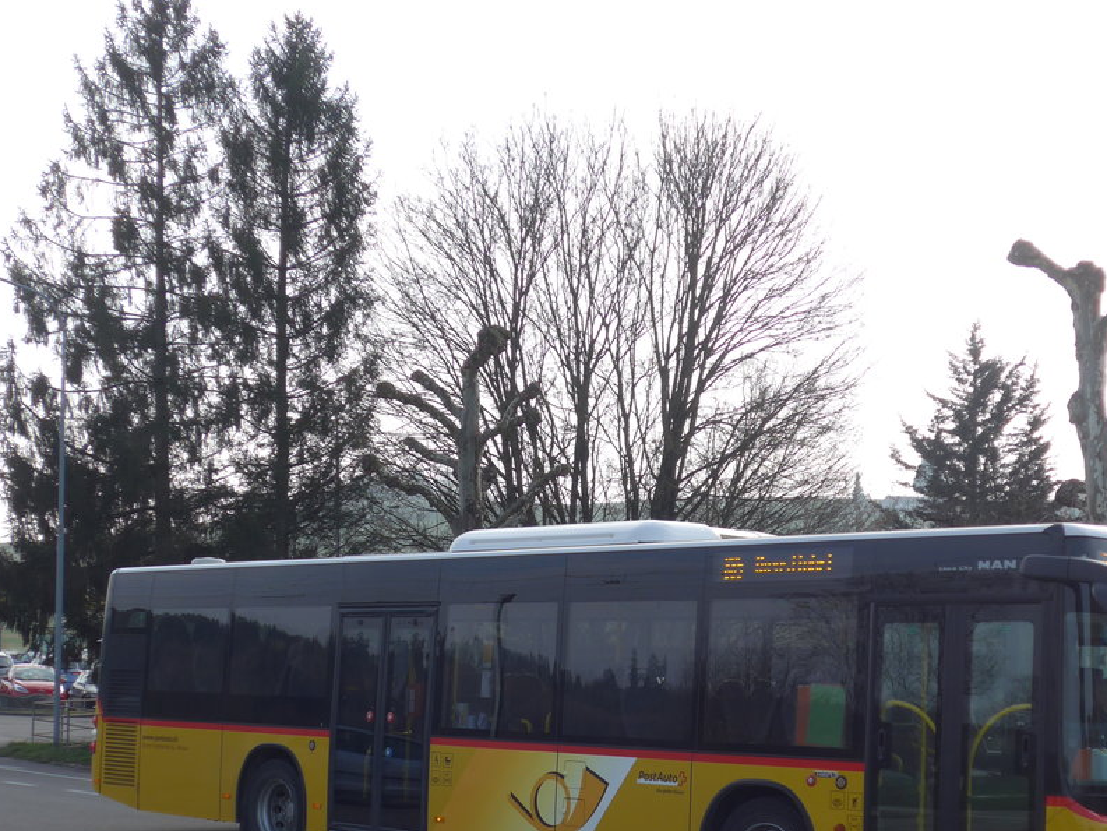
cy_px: 559
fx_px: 1887
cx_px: 642
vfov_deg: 24.7
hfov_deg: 32.6
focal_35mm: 59
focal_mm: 8.4
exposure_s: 1/1300
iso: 80
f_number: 2.6
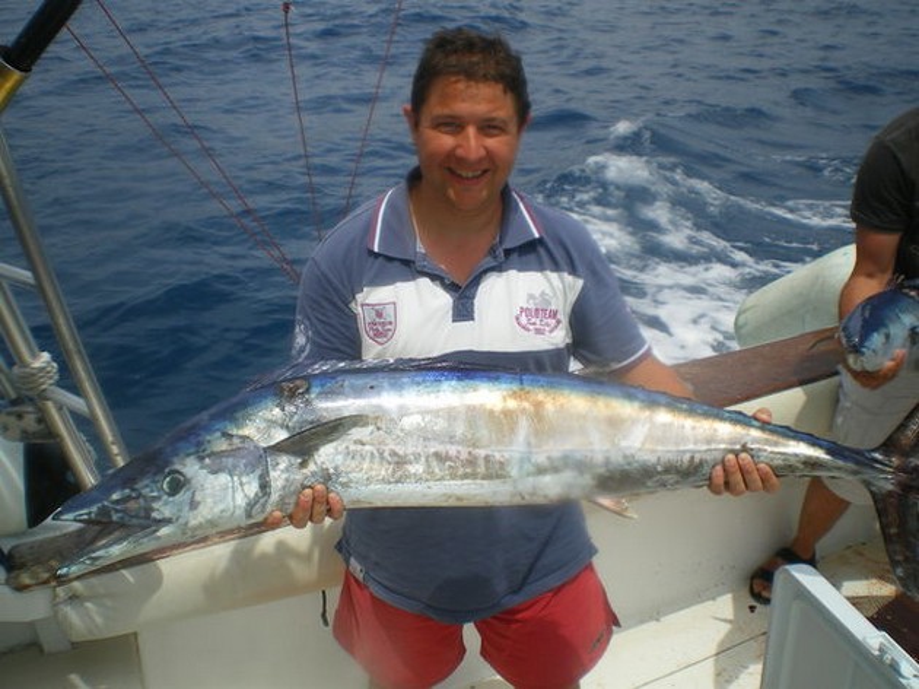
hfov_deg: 51.4
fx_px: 955
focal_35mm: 36
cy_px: 344
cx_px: 460
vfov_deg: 39.6
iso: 50
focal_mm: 6.3
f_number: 4.6
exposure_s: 1/640
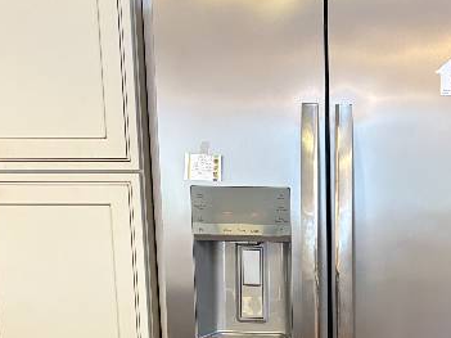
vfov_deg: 22.9
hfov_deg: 29.7
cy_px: 280
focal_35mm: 63
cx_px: 388
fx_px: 821
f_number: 1.6
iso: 320
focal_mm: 5.96
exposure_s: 1/60
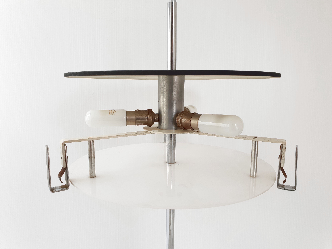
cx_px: 166
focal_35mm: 26
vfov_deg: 53.1
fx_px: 249
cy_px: 124
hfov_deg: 67.3
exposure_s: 1/100
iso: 80
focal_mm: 4.3
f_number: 2.4
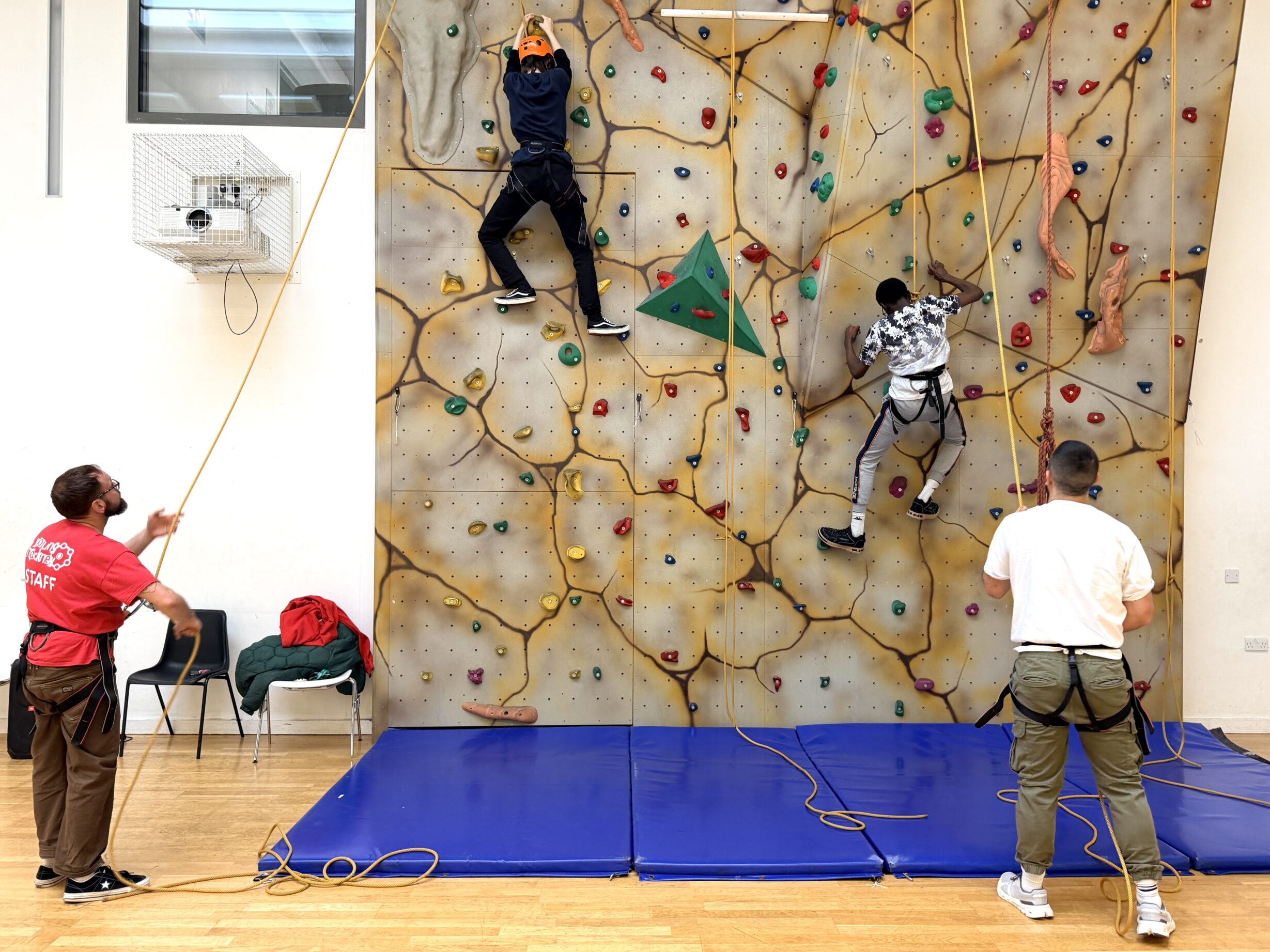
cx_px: 657
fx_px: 917
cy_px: 471
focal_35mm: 25
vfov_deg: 54.9
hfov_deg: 69.4
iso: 200
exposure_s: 1/100
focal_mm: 6.76
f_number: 1.78
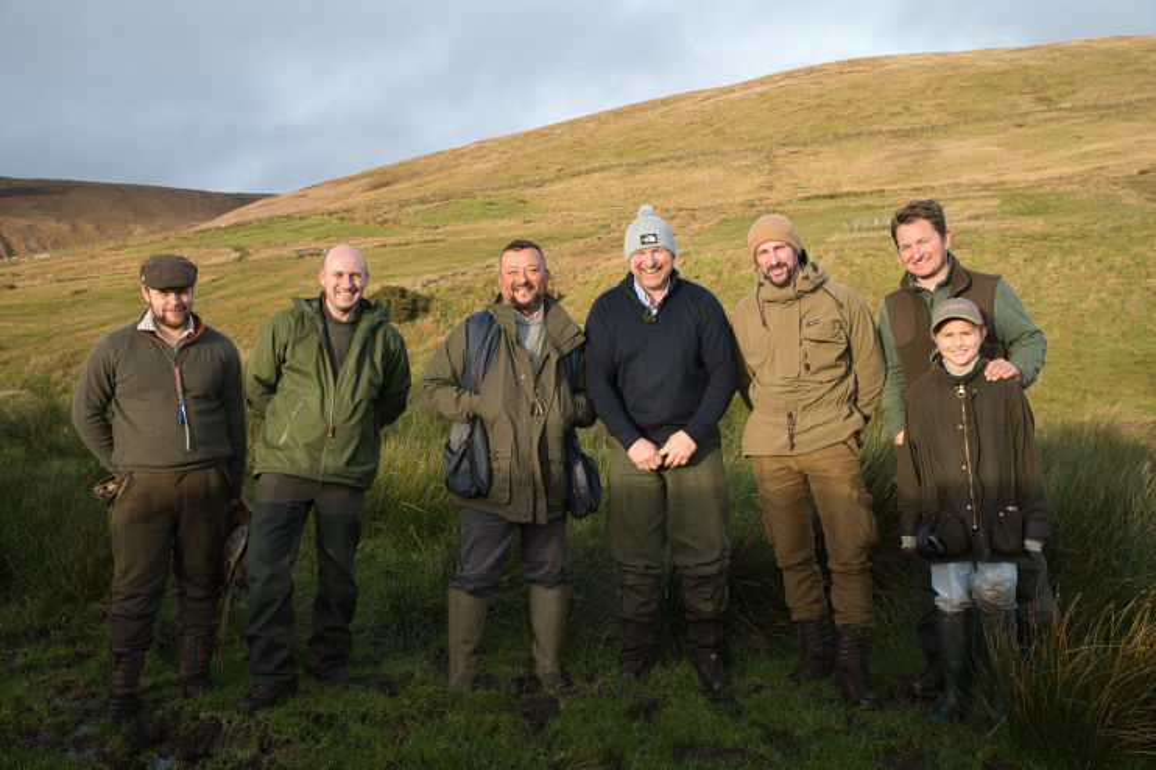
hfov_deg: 50.7
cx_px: 578
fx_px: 1220
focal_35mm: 38
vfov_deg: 35.0
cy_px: 385
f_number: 5.6
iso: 200
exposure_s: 1/250
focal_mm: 38
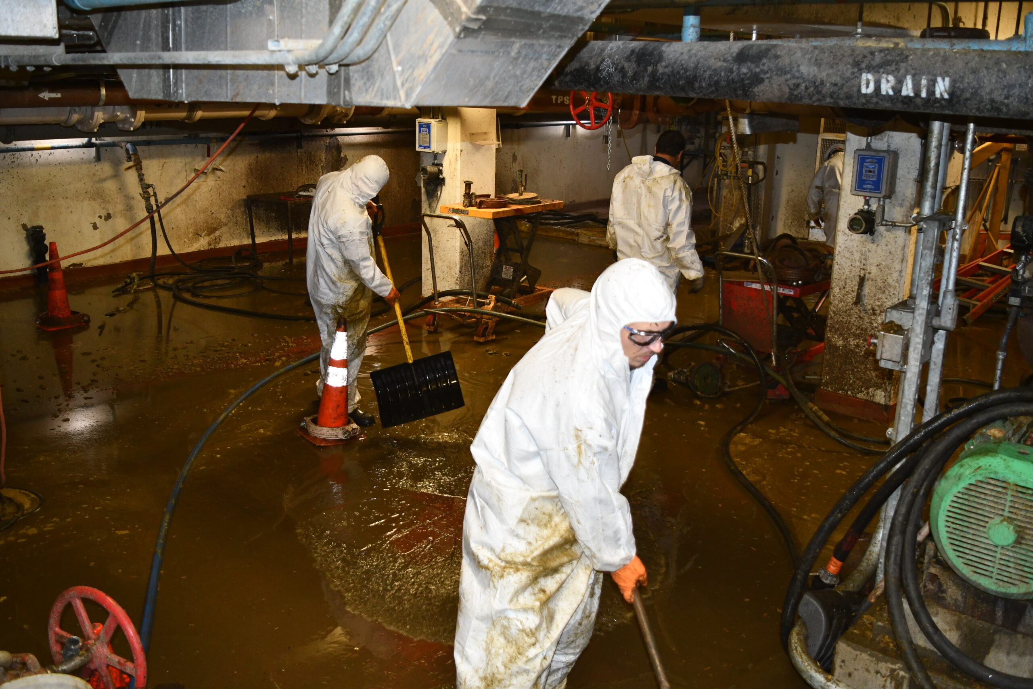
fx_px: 976
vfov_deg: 38.9
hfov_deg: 55.8
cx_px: 516
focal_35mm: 34
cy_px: 344
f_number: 3.8
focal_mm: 23
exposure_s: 1/60
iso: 1100
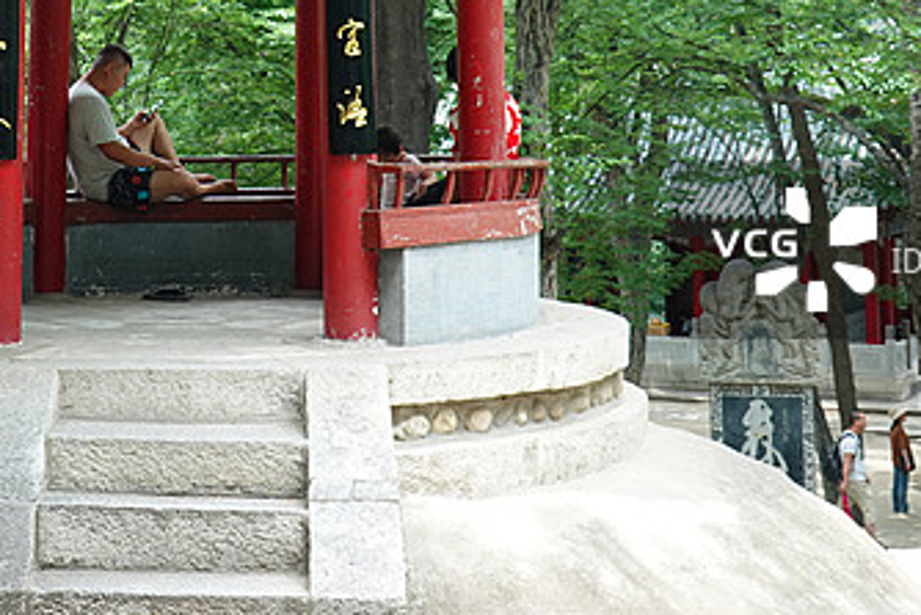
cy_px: -92
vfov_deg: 16.7
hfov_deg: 25.2
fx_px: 2022
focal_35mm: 79
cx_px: 182
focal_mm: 12.25
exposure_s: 1/100
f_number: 3.5
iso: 125
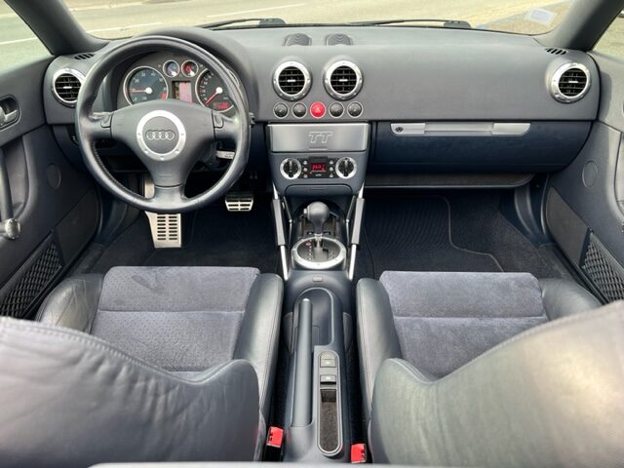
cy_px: 234
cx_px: 312
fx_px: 469
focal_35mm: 26
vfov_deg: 53.1
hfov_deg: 67.3
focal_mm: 5.7
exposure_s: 1/121
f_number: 1.5
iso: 64
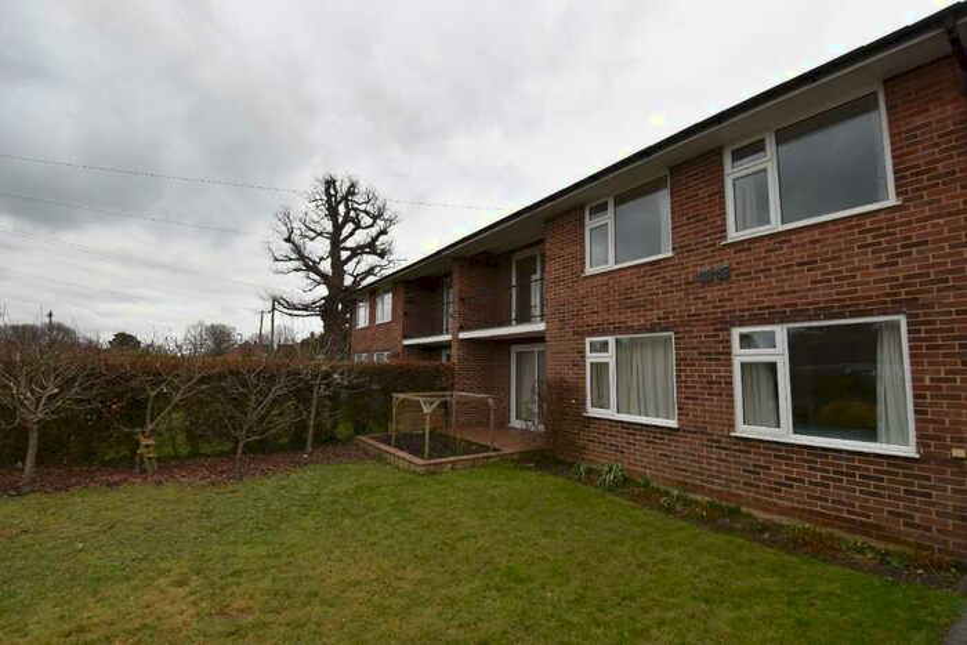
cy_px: 322
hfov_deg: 100.4
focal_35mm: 15
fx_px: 403
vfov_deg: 77.4
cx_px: 484
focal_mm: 10
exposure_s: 1/125
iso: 250
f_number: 5.6
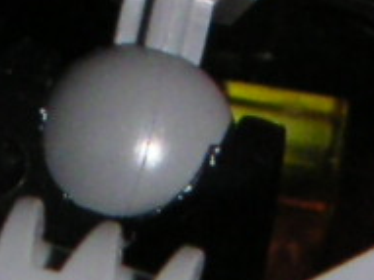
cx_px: 121
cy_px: 732
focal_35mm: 262
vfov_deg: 5.4
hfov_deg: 7.6
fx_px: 2829
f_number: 6.7
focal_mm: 5.1
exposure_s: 1/45
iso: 200
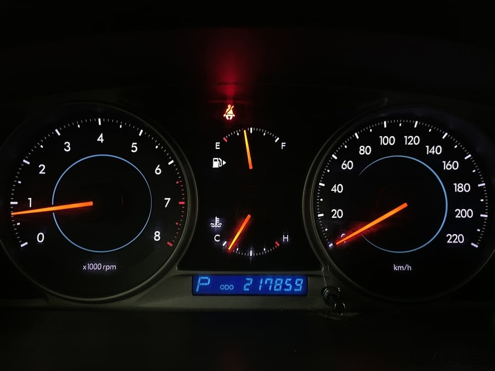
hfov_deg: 67.3
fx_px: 372
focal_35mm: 26
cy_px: 186
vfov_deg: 53.1
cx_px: 248
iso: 500
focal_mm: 4.2
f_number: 1.6
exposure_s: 1/33
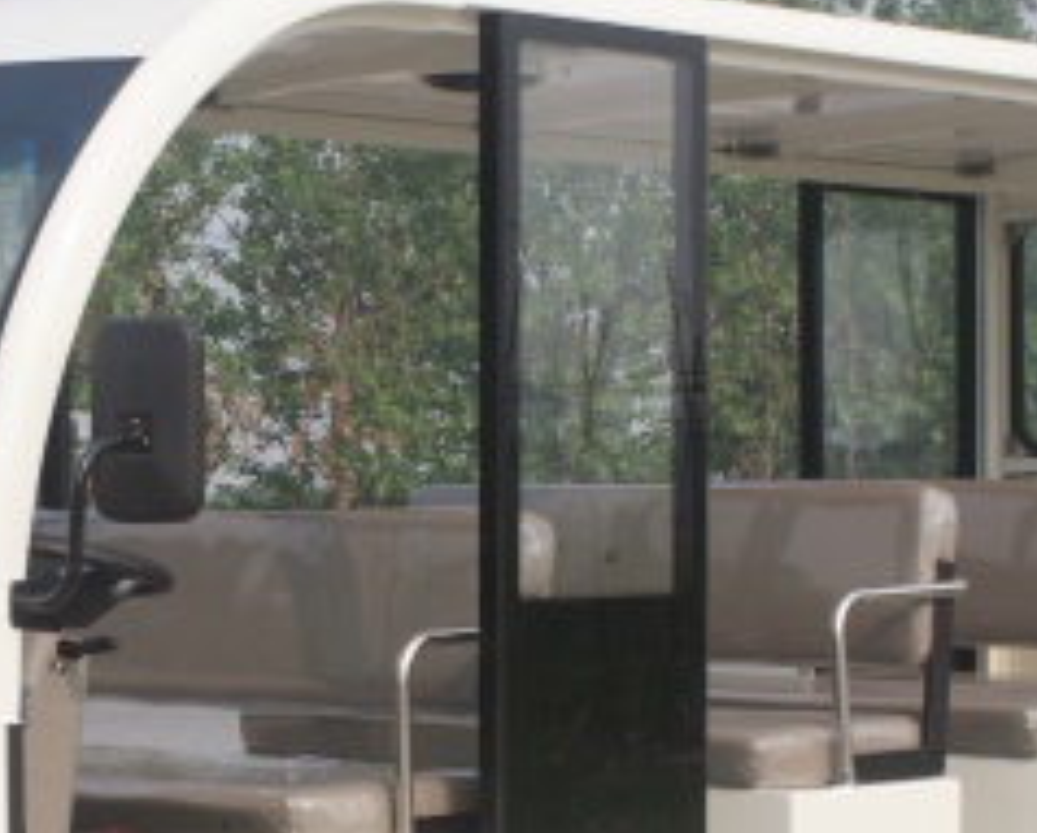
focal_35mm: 124
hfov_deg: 15.5
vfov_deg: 12.4
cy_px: 563
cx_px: 484
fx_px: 3816
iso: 100
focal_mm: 35
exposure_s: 1/80
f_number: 13
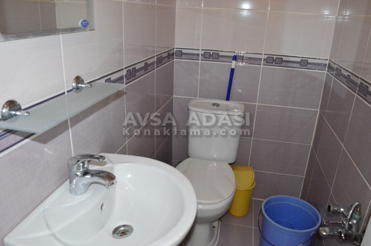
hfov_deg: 67.5
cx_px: 186
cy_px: 123
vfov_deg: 47.7
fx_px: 278
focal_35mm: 27
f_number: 8
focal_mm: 18
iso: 6400
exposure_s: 1/200
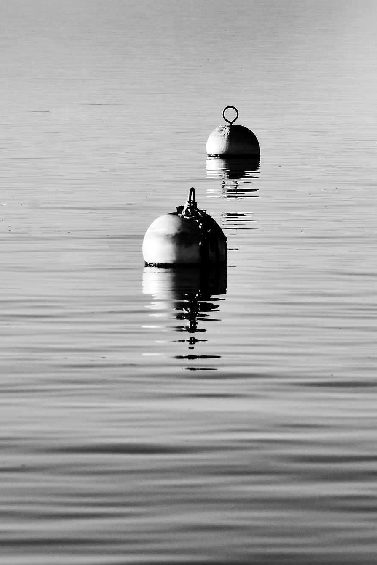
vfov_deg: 5.7
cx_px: 284
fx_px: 5686
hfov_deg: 3.8
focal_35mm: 362
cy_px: 182
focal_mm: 135
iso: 125
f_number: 8
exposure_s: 1/400
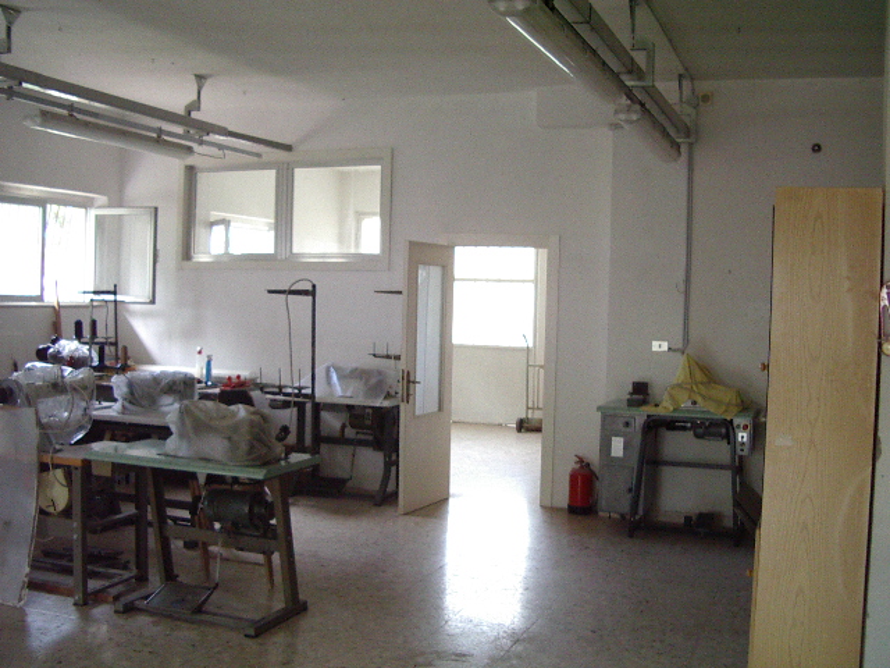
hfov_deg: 49.0
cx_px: 445
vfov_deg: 37.7
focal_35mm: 38
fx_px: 977
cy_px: 334
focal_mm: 5.8
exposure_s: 1/60
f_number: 2.6
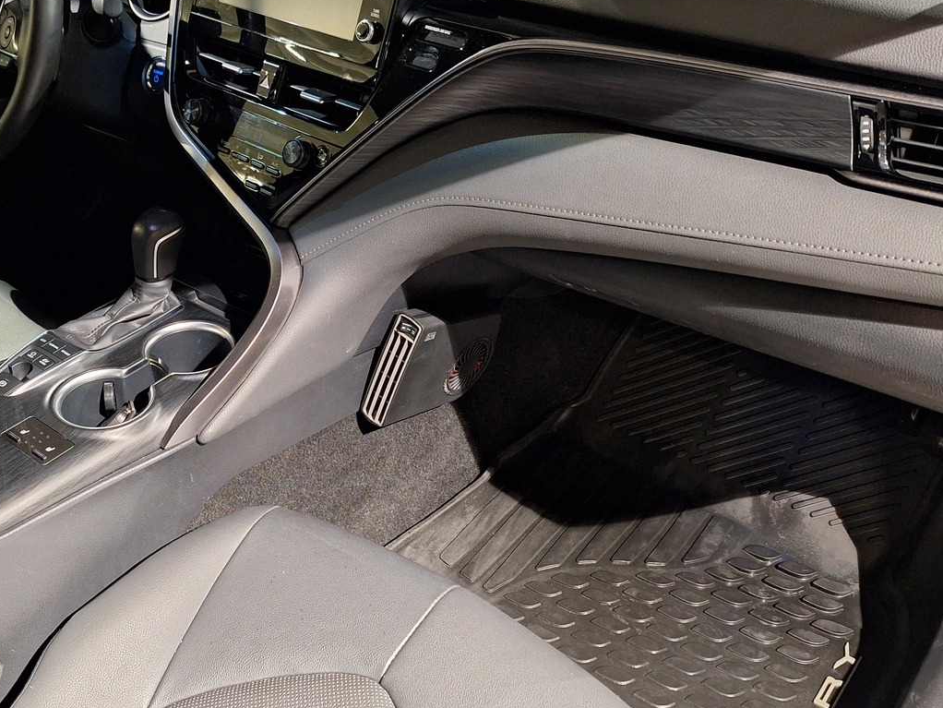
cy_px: 348
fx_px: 981
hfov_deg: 49.6
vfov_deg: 39.7
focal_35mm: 36
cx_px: 252
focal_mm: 5.54
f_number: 1.8
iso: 200
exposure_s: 1/33
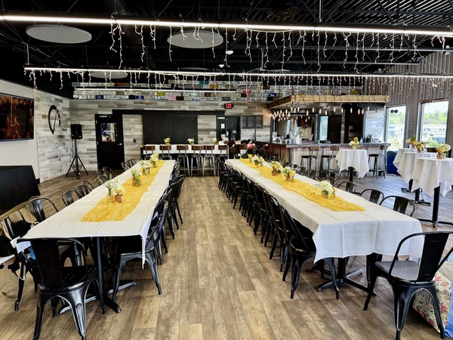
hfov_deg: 71.6
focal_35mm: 24
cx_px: 226
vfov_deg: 56.8
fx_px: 314
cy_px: 170
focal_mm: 6.76
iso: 80
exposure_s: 1/120
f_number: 1.78
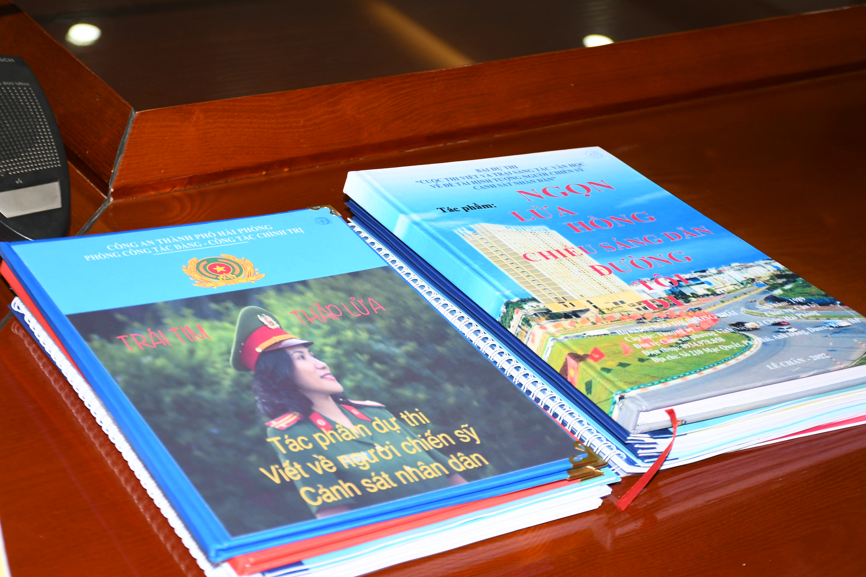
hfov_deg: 27.7
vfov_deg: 18.7
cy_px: 286
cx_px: 435
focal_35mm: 73
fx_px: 1756
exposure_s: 1/200
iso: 500
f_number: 4.5
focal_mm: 48
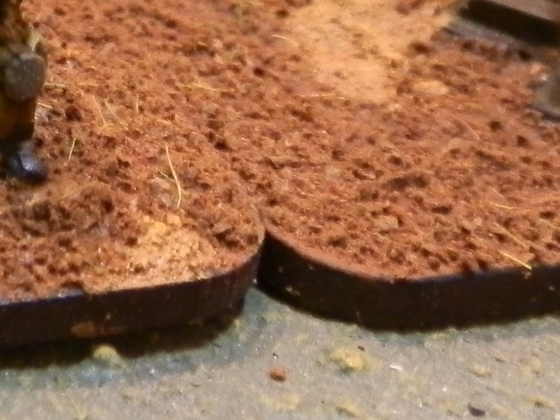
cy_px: -187
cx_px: -342
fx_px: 1974
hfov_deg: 14.7
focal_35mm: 122
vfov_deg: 11.7
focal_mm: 5
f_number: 3.1
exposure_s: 1/8
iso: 200
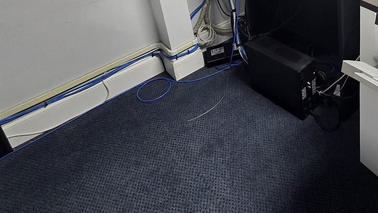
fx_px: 301
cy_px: -40
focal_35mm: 30
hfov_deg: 55.2
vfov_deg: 32.5
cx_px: 344
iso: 200
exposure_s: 1/60
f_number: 2.2
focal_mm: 2.2
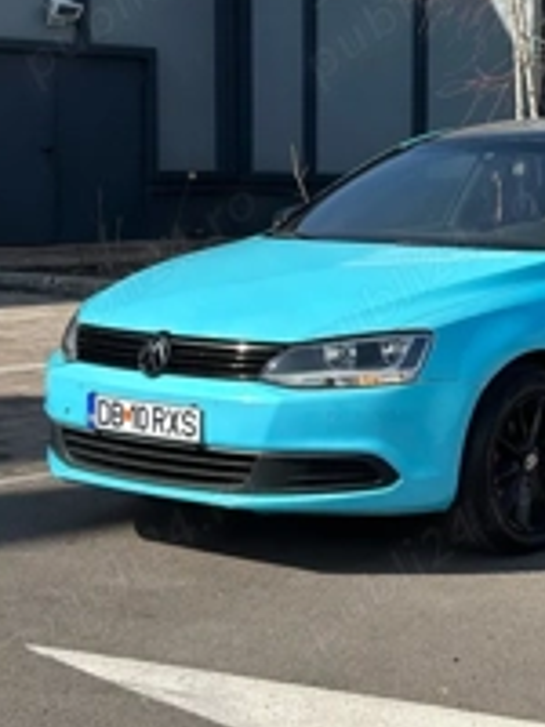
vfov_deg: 20.4
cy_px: 320
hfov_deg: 15.2
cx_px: 494
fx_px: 2015
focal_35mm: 96
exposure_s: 1/5882
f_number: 1.78
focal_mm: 6.86
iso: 80
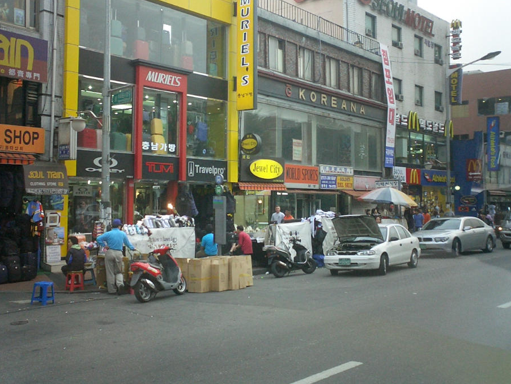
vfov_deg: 35.1
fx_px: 605
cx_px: 236
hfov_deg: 45.7
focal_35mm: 41
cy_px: 175
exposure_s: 1/100
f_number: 3.5
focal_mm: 5.6
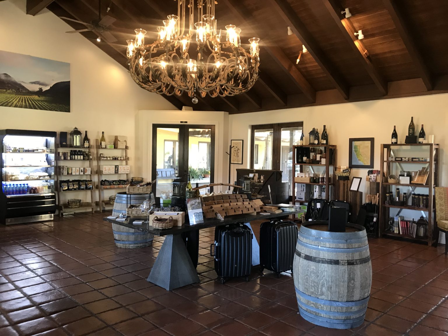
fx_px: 362
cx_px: 224
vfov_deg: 49.7
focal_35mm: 28
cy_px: 168
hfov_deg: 63.4
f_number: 1.8
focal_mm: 3.99
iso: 40
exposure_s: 1/17
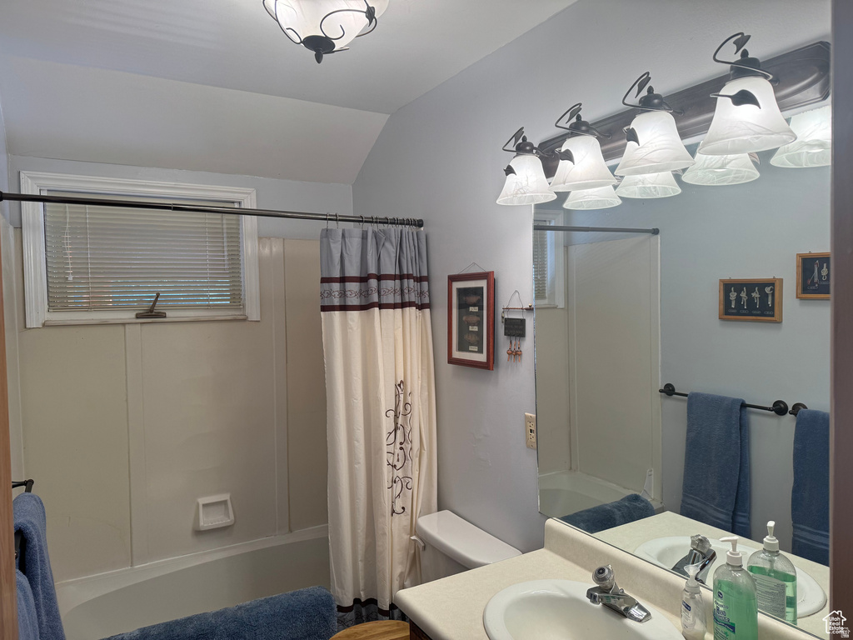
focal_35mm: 24
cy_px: 320
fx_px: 591
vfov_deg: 56.8
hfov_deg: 71.6
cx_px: 426
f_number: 1.78
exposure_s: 1/161
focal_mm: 6.76
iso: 100
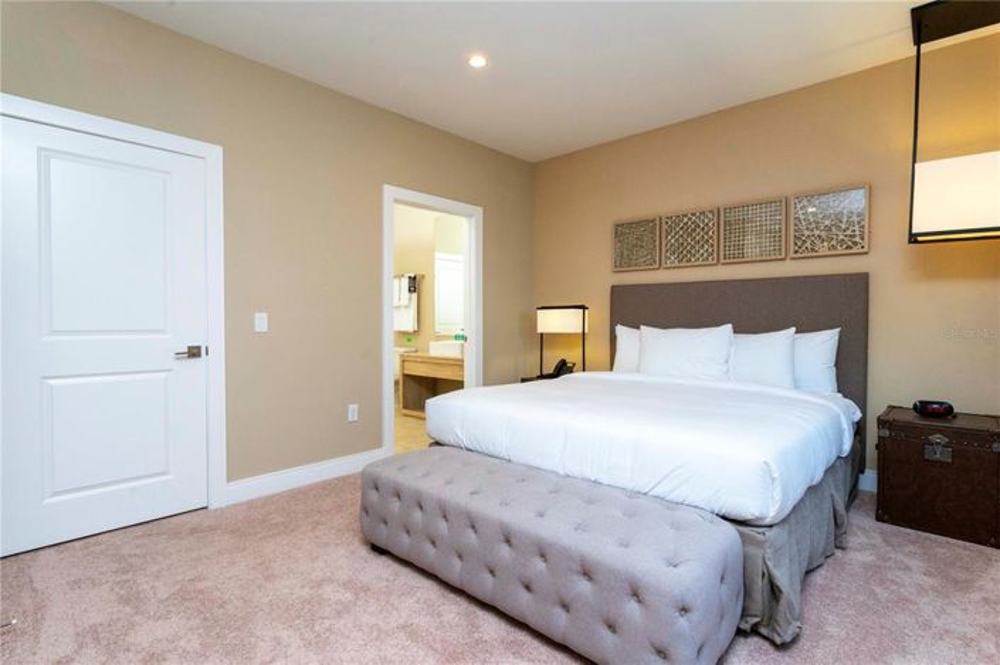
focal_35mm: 17
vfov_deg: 70.4
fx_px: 472
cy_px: 332
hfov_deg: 93.3
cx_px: 500
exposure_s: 1/100
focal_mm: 17
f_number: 11
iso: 800
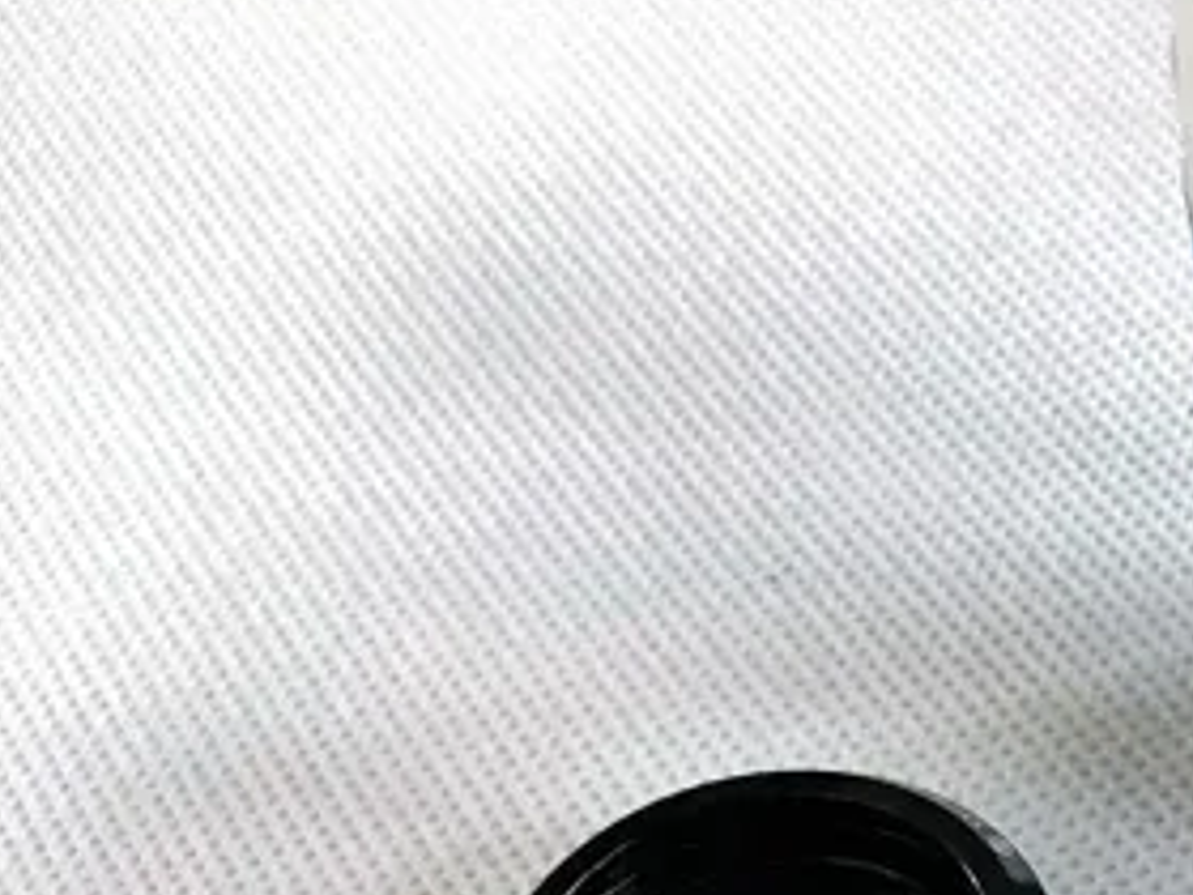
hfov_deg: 22.2
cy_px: 840
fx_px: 2757
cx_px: 1500
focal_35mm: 80
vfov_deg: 18.1
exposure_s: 1/17
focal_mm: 3.99
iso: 40
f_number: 1.8
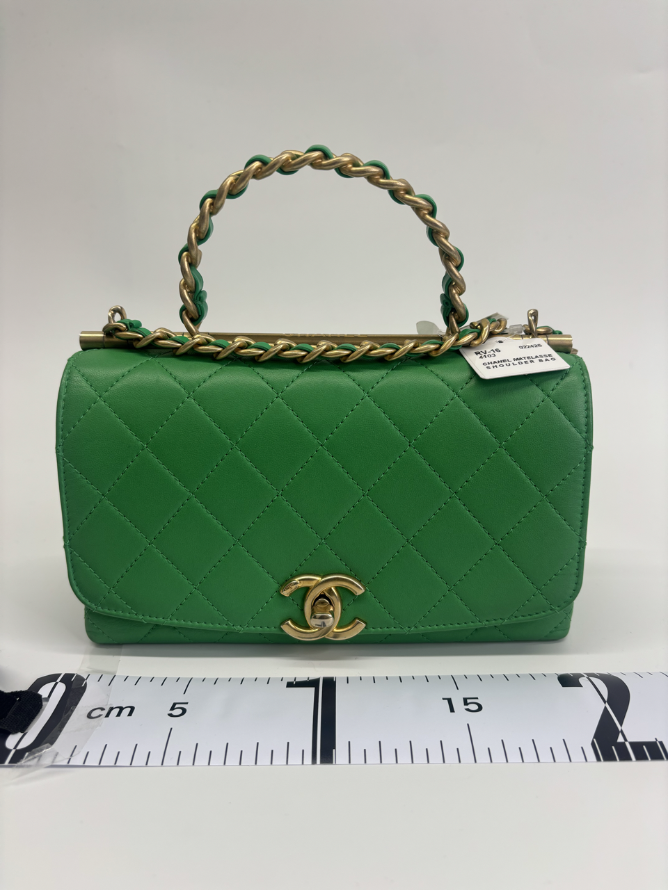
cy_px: 445
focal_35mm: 26
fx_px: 669
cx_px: 334
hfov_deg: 53.1
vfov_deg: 67.3
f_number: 1.6
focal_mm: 5.96
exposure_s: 1/127
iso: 40
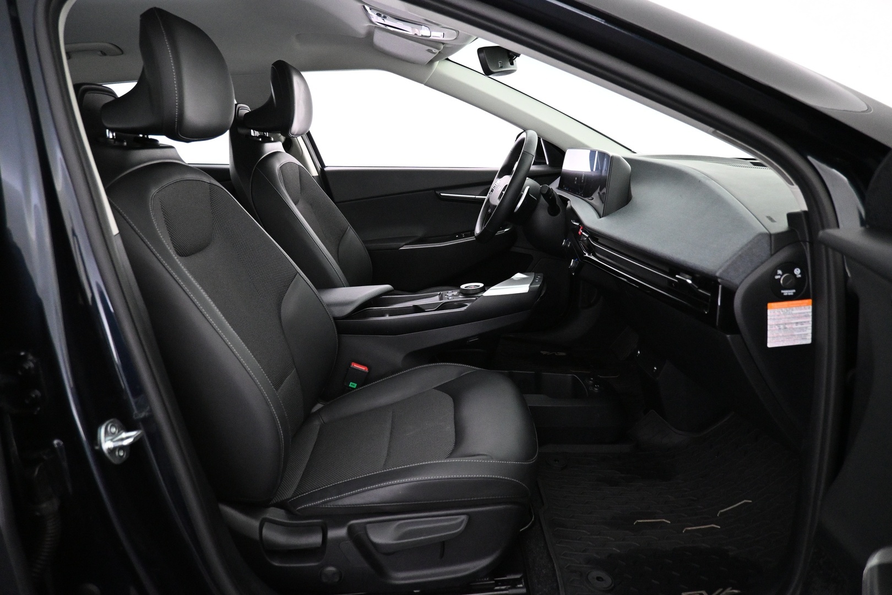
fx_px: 595
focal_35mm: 24
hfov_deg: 73.7
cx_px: 446
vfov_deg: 53.1
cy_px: 298
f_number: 3.5
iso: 4000
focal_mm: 16
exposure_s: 1/80
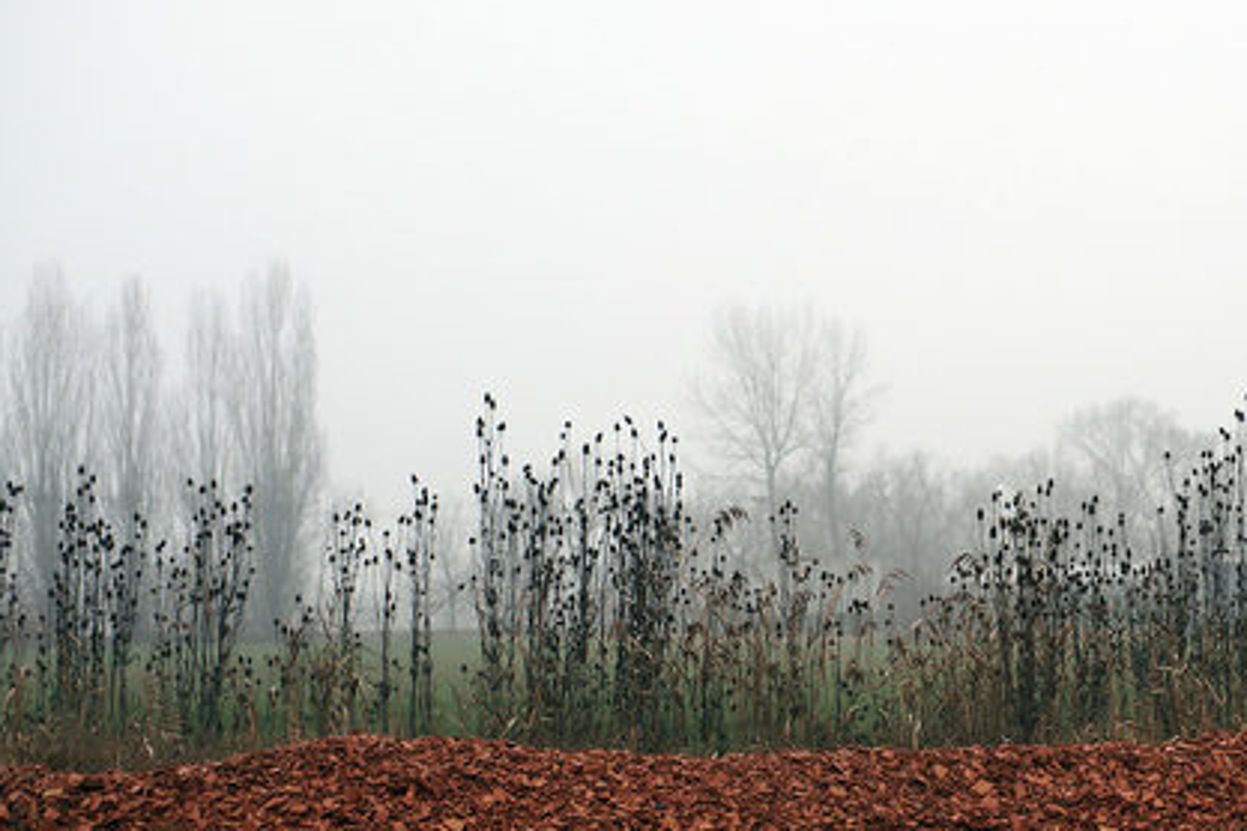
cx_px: 763
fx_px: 2494
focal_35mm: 72
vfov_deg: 18.9
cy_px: 544
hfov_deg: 28.0
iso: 200
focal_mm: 50
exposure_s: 1/60
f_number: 2.8
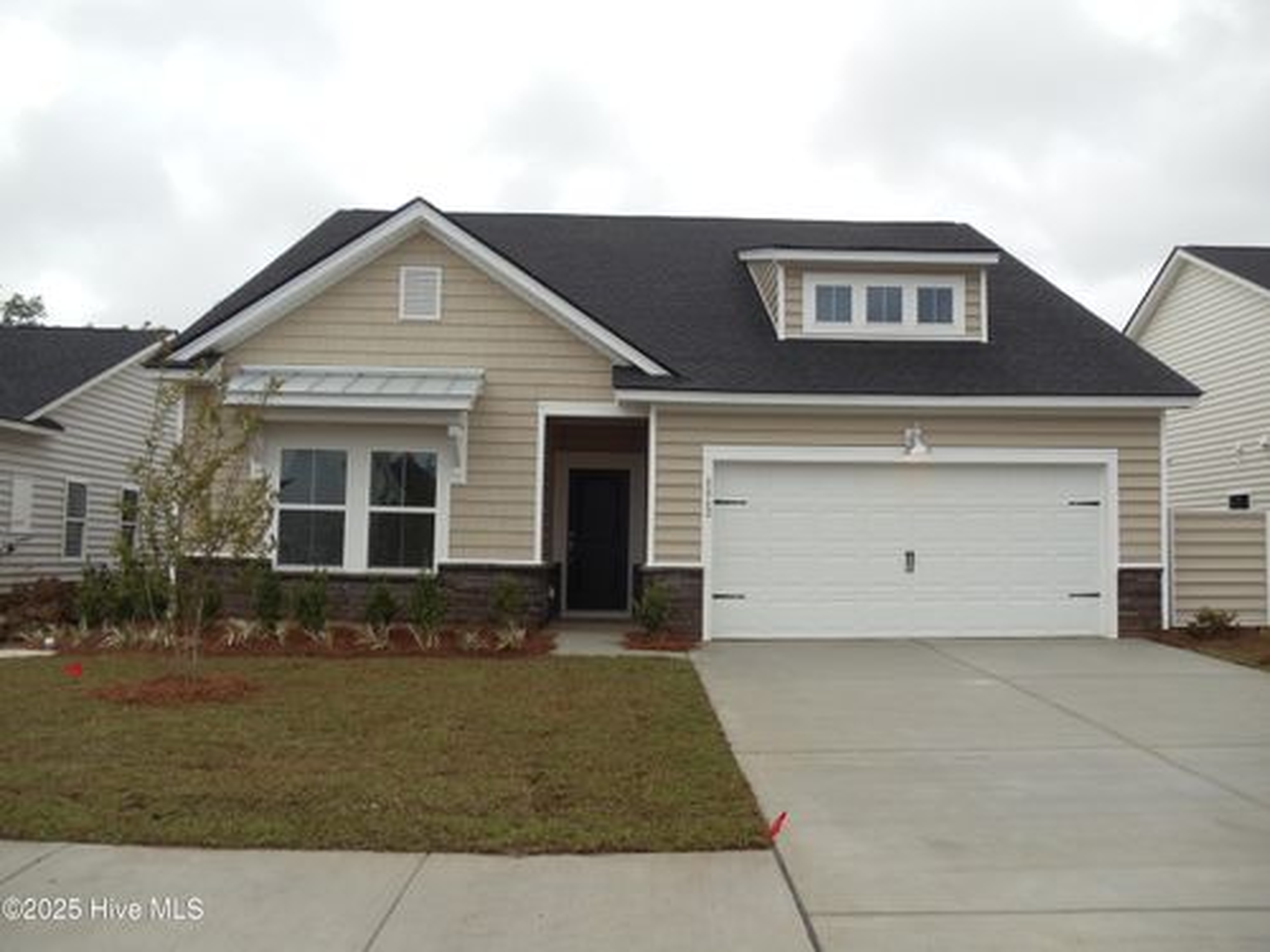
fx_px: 1614
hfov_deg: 42.9
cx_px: 635
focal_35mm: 44
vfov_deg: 32.9
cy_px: 476
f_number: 3.5
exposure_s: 1/160
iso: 80
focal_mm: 6
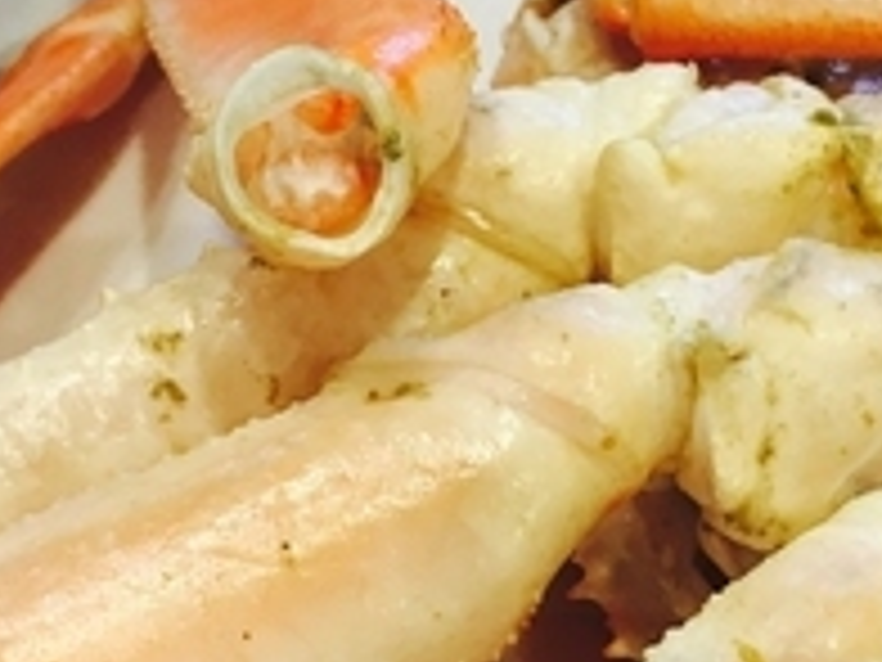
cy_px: 333
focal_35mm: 89
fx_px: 2268
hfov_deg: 21.9
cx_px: 639
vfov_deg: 16.6
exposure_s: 1/30
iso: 64
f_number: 2.2
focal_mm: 4.15
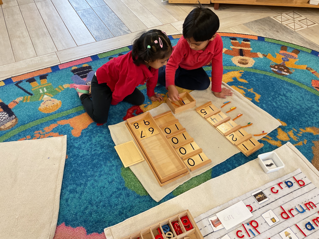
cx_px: 160
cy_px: 120
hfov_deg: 61.7
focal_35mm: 29
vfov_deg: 48.2
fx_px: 267
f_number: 1.8
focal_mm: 3
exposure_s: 1/50
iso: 64
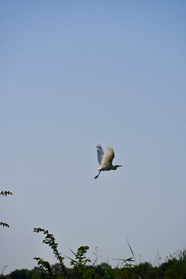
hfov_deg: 6.9
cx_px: 93
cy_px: 140
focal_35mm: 200
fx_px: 1550
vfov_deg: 10.3
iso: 100
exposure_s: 1/1250
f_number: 9
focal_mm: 200
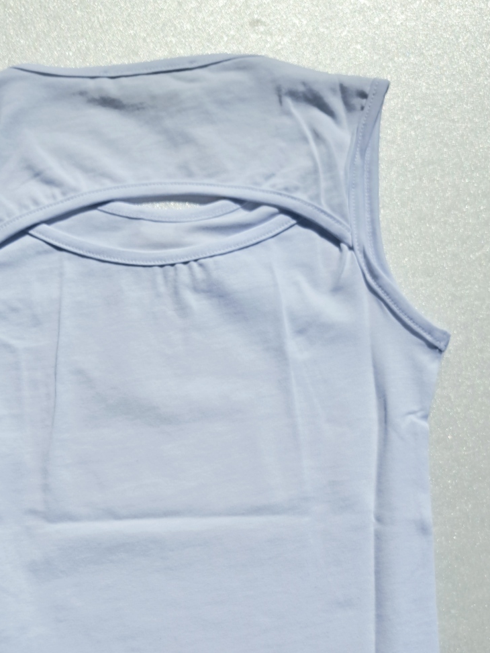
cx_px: 169
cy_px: 481
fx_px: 698
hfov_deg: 38.3
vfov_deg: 48.4
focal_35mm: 37
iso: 50
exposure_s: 1/10000
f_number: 1.8
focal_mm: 5.23
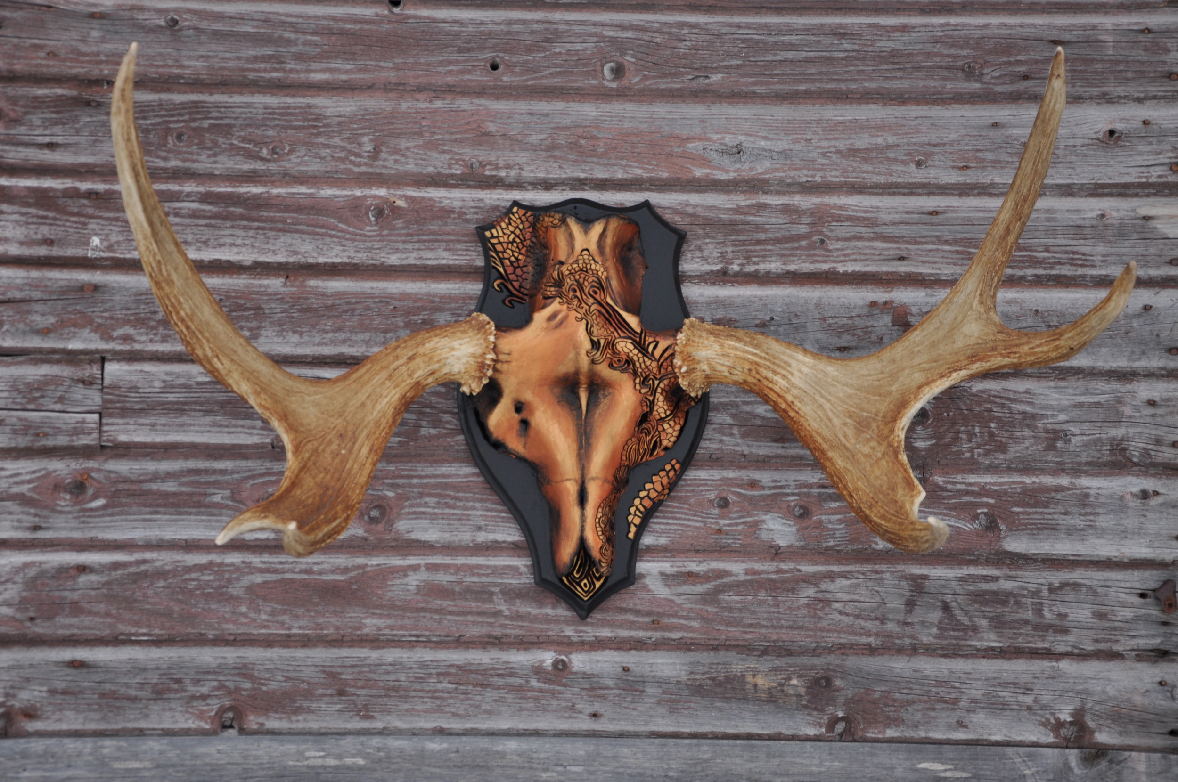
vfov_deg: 18.1
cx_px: 589
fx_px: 2451
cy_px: 391
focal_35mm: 75
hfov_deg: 27.0
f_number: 5.6
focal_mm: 50
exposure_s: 1/125
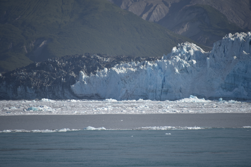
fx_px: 2092
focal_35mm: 300
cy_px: 84
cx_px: 126
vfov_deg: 4.6
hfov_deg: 6.9
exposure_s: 1/640
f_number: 5.6
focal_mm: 300
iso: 100
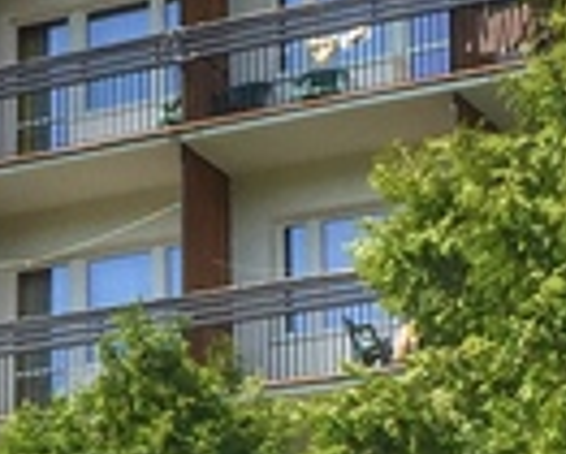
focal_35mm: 192
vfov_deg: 8.0
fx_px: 3219
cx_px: -421
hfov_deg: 9.6
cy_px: 469
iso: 32
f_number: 2.2
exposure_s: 1/1582
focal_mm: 4.15
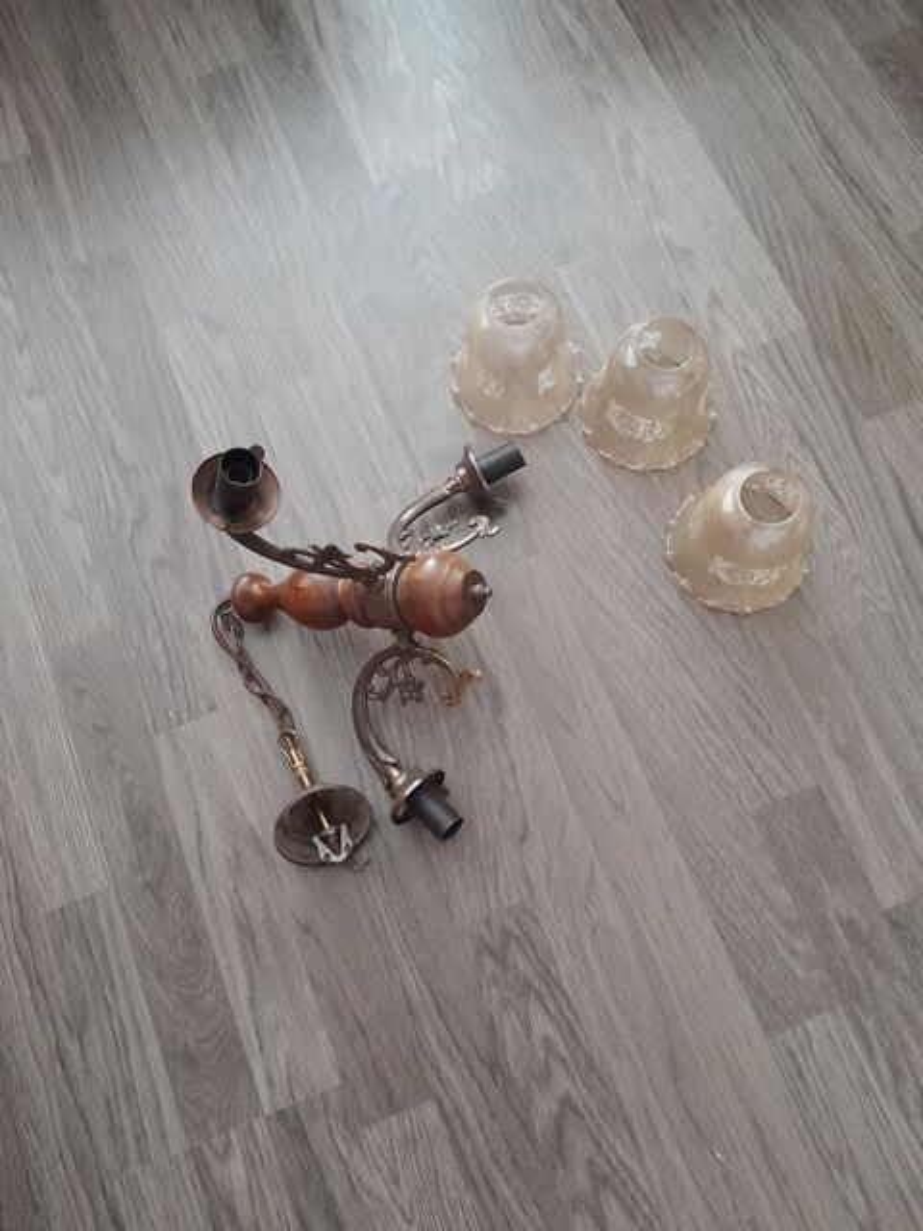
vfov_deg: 65.3
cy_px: 616
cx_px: 462
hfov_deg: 51.4
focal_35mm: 27
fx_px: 960
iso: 1000
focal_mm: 4
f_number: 1.8
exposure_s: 1/10
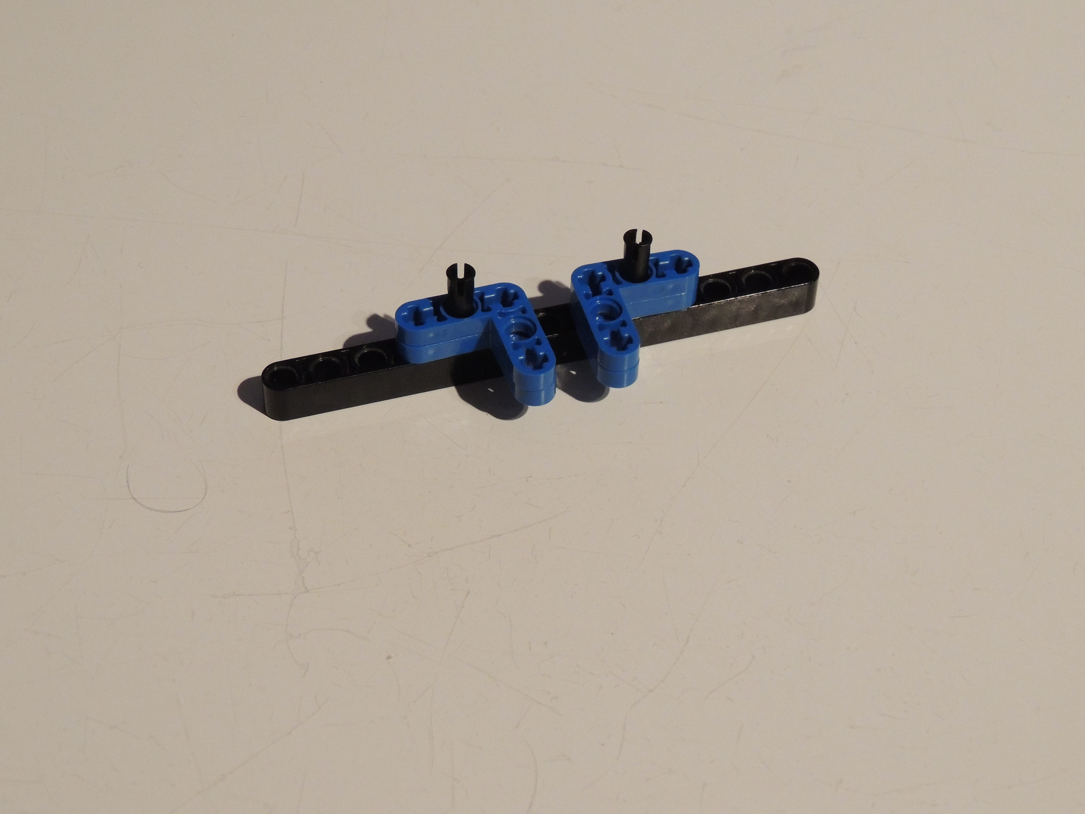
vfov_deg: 17.4
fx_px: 2664
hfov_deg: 23.0
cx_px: 542
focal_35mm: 85
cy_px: 407
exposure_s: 1/20
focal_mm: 15.1
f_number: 4
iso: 800
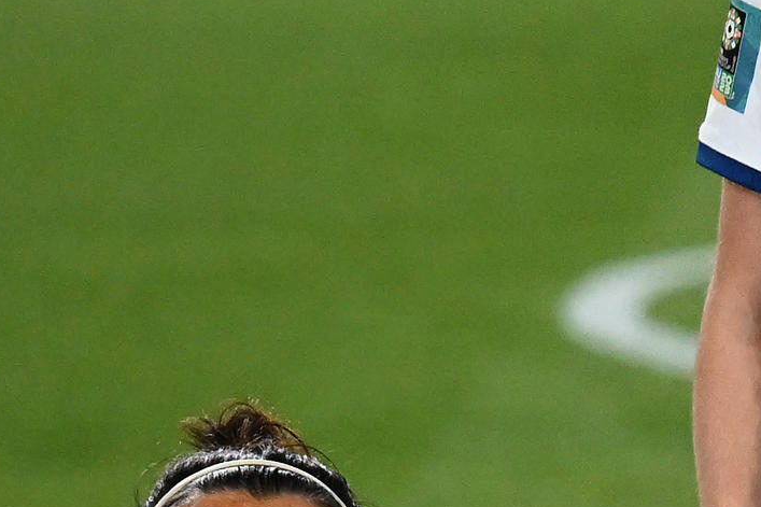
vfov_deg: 1.4
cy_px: 559
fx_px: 20182
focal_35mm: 955
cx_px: 2249
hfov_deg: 2.1
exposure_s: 1/2500
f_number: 2.8
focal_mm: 135
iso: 2500
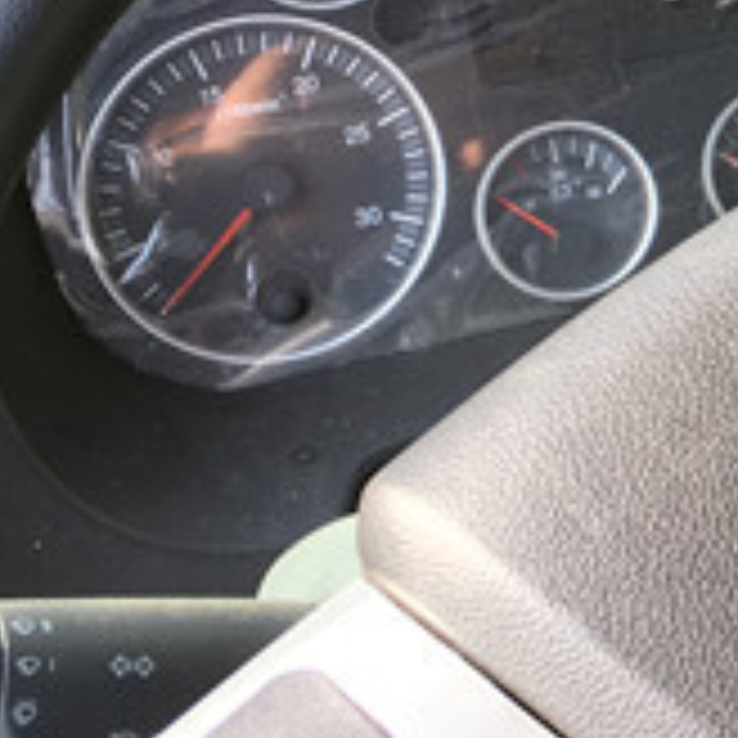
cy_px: -47
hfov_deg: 14.0
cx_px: 1202
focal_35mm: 114
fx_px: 2750
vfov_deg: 15.0
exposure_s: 1/100
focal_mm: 4.15
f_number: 2.2
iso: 32
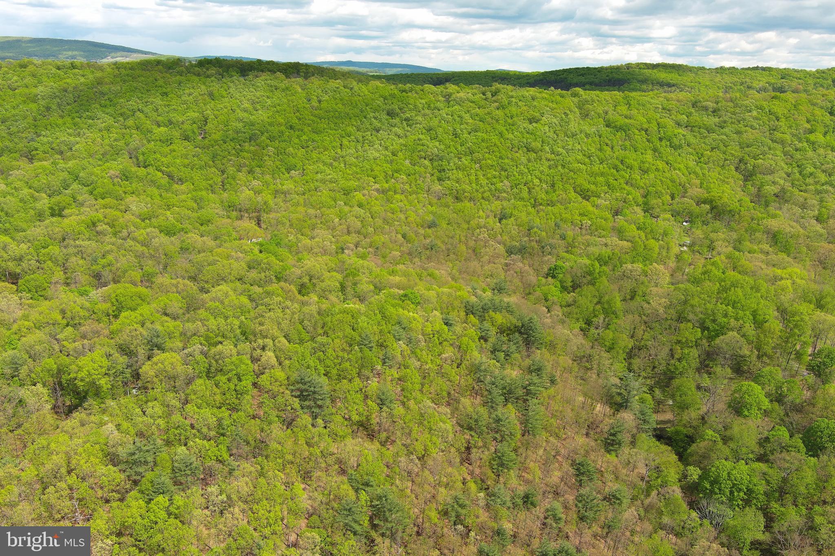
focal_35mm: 29
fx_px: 673
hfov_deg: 63.7
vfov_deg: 45.0
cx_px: 418
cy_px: 278
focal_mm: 10.57
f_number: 2.8
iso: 100
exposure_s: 1/858
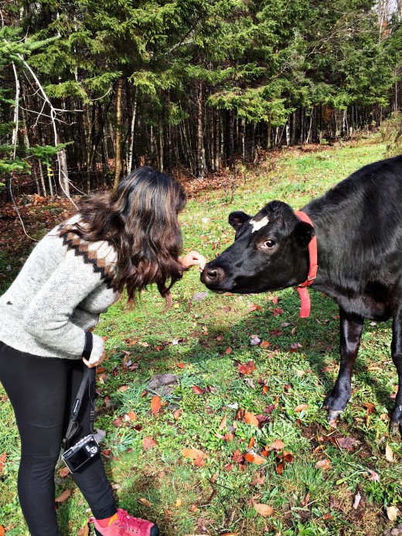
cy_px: 268
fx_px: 449
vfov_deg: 61.7
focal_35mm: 29
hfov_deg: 48.2
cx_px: 201
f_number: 2.2
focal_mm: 4.15
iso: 32
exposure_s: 1/557
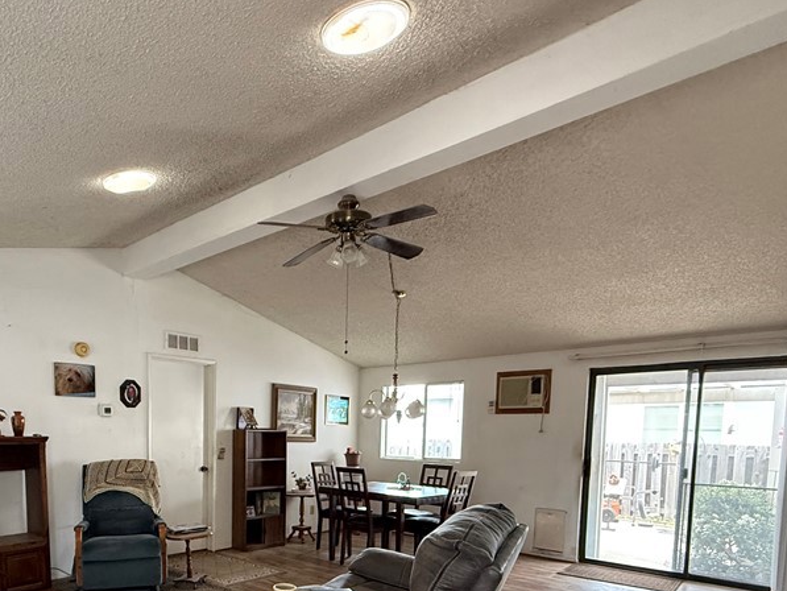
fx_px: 546
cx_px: 274
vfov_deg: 52.8
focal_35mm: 24
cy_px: 480
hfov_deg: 69.9
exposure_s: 1/60
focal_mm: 2.22
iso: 640
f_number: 2.2
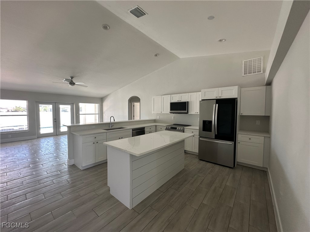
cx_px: 155
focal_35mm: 14
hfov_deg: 102.1
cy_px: 116
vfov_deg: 85.7
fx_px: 125
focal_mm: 2.22
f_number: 2.2
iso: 100
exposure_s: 1/99
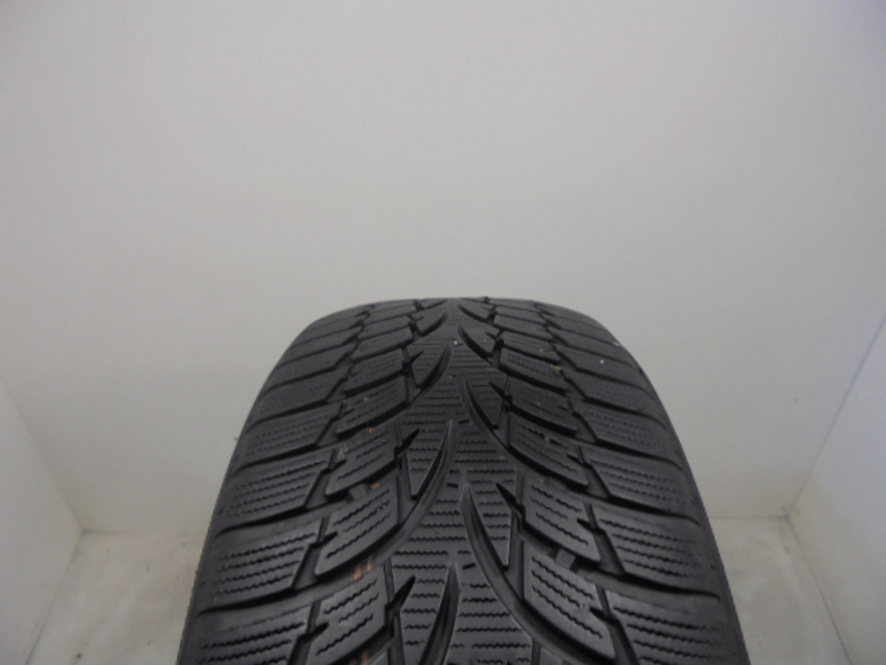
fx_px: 665
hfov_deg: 67.3
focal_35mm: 26
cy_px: 332
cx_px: 443
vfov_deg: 53.1
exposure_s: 1/30
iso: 100
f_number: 3.5
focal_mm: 4.6
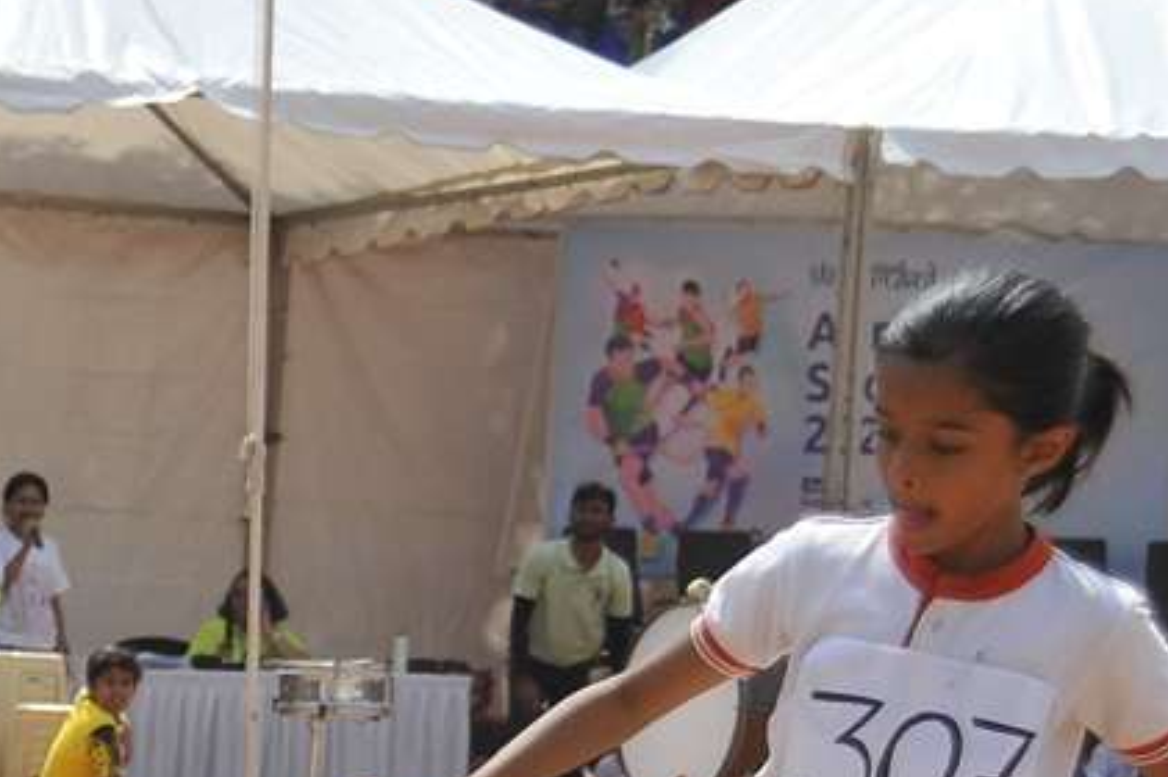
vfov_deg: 7.8
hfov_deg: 11.6
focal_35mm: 171
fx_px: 5544
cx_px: -472
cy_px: 1260
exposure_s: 1/1600
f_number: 4
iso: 200
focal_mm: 32
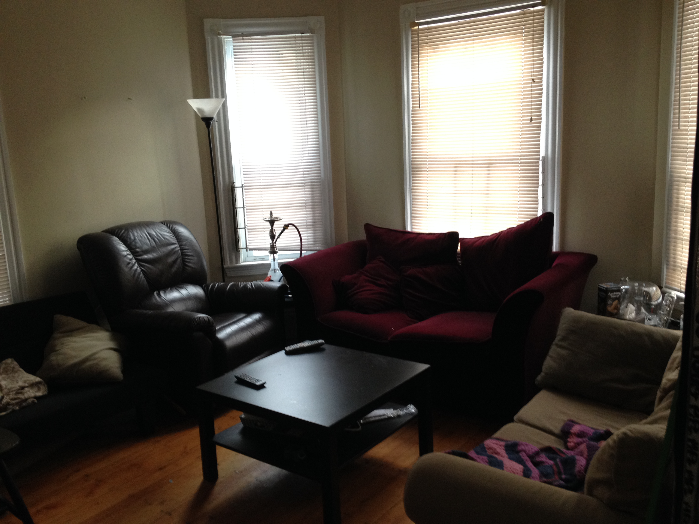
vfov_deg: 40.7
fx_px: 707
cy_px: 262
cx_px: 350
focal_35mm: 35
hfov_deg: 52.6
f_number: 2.4
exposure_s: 1/20
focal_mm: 4.28
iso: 125
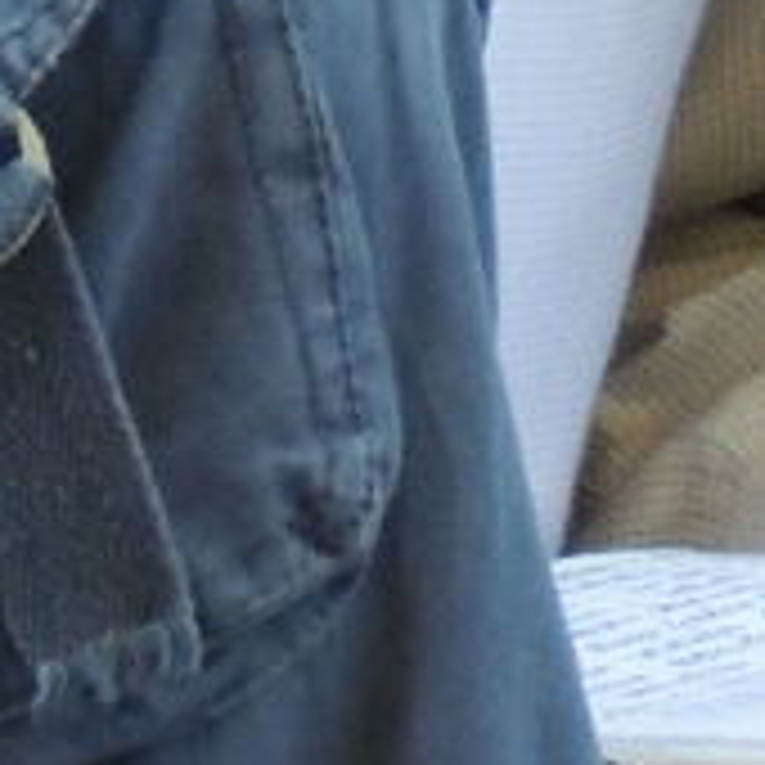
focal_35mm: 980
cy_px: -572
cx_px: 230
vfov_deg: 1.8
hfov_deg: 1.8
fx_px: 24503
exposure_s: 1/40
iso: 800
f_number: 4.3
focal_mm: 24
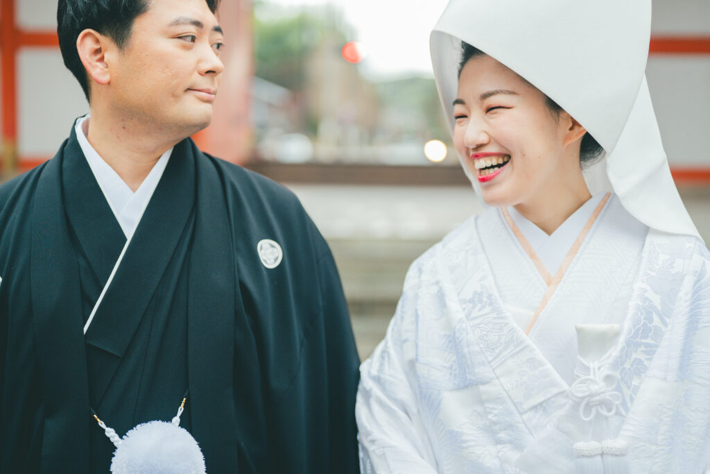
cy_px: 237
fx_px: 986
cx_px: 355
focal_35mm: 50
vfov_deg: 27.0
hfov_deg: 39.6
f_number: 1.8
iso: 500
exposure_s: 1/1600
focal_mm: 50
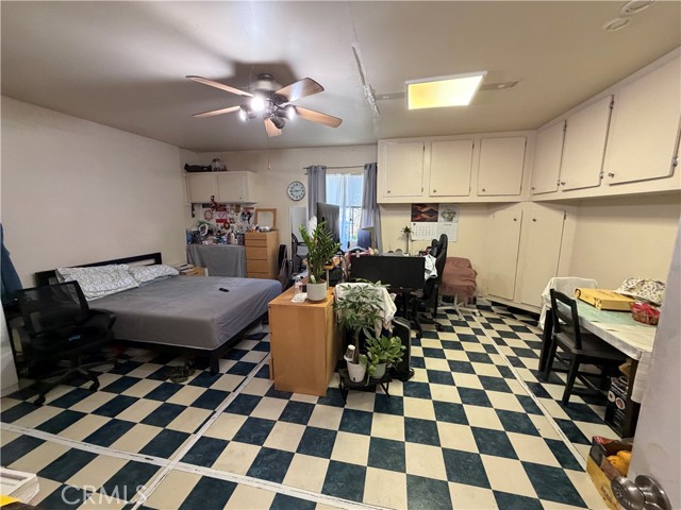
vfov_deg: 85.7
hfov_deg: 102.1
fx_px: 275
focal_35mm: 14
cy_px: 255
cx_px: 340
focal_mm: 2.22
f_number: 2.2
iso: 400
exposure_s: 1/60
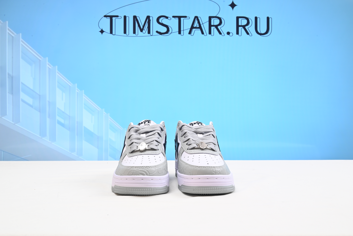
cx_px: 176
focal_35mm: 38
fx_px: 373
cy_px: 118
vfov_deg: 35.1
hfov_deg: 50.7
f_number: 16
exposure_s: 1/2
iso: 100
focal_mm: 38
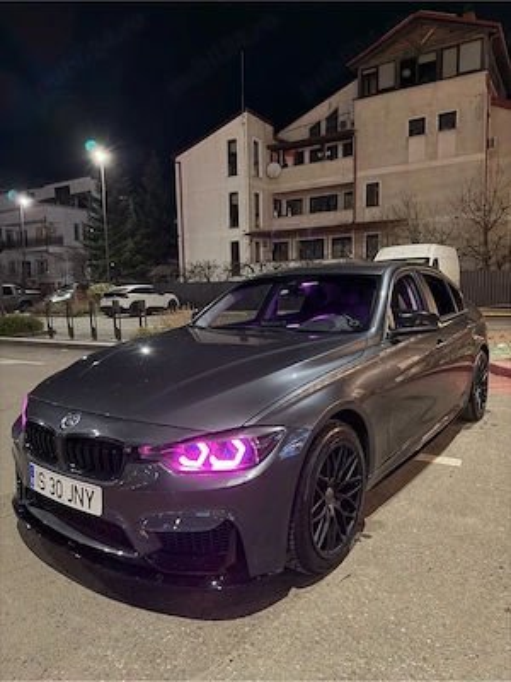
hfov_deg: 56.8
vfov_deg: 71.6
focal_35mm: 24
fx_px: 472
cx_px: 256
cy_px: 341
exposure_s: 1/30
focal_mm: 6.76
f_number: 1.78
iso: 1000
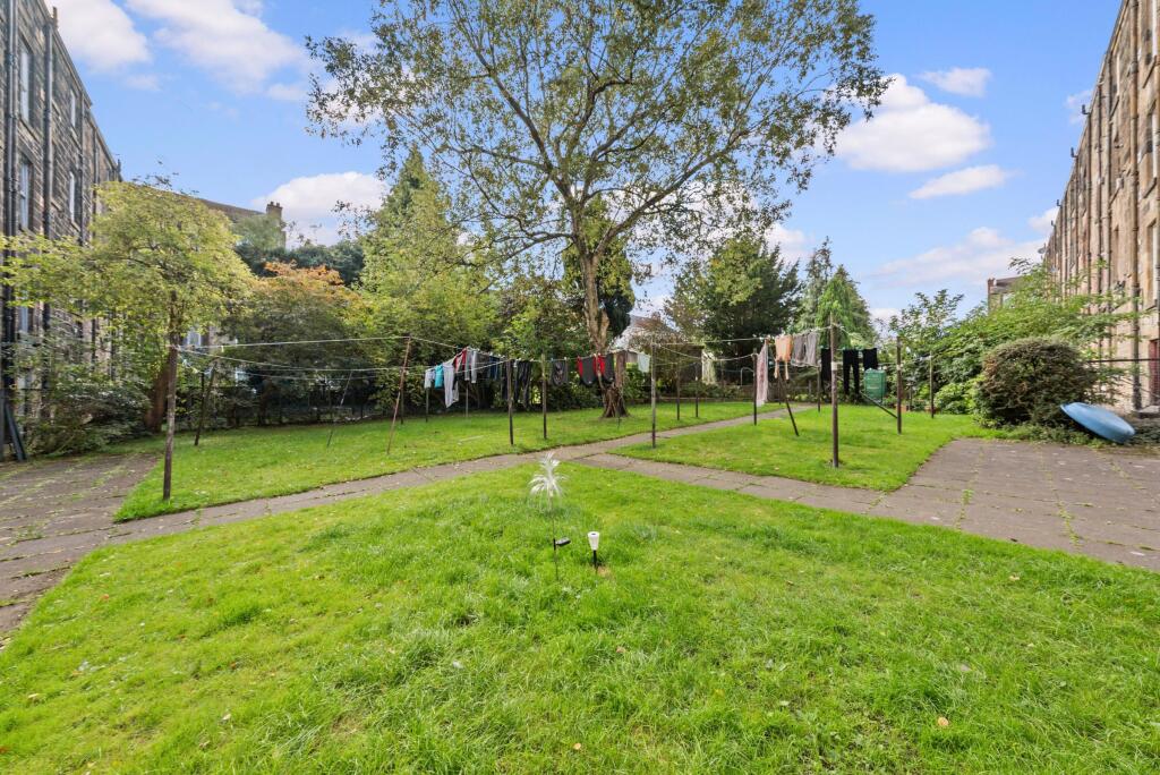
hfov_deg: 112.6
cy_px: 388
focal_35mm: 12
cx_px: 580
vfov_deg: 90.1
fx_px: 387
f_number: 6.3
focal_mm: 12
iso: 640
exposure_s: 1/160
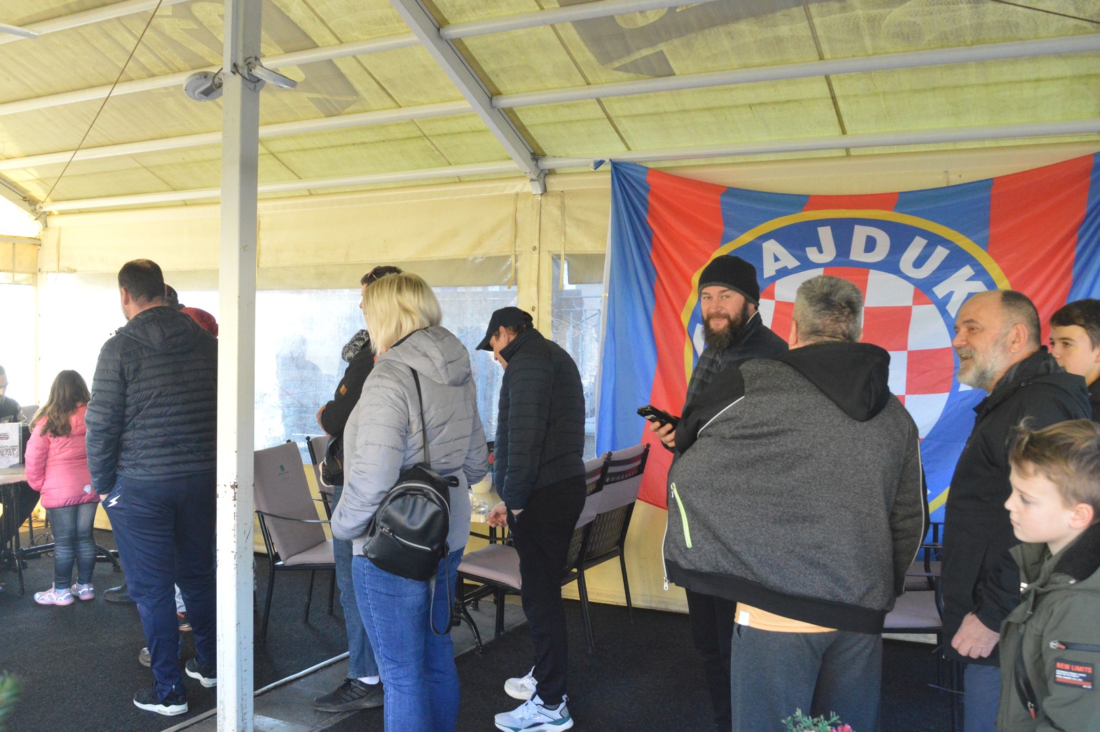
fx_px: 1007
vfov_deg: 39.9
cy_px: 366
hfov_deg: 57.3
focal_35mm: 33
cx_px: 550
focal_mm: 22
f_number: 8
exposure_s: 1/250
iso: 3200
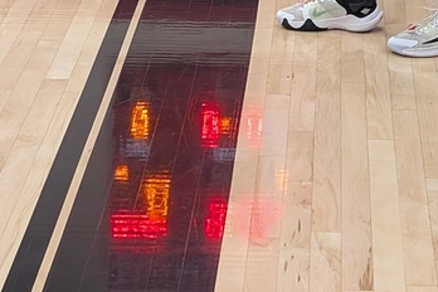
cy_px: -201
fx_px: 1825
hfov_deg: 13.6
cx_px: 343
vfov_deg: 8.8
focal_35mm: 150
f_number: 1.68
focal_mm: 6.9
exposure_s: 1/70.5
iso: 163
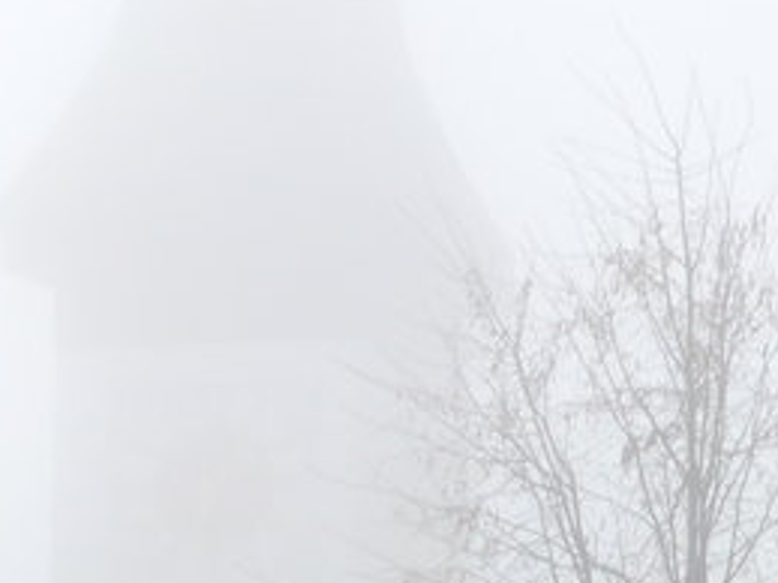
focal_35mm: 190
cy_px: 1259
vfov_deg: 7.4
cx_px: 1667
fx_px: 4268
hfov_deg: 9.6
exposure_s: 1/640
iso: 80
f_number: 2.8
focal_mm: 8.4
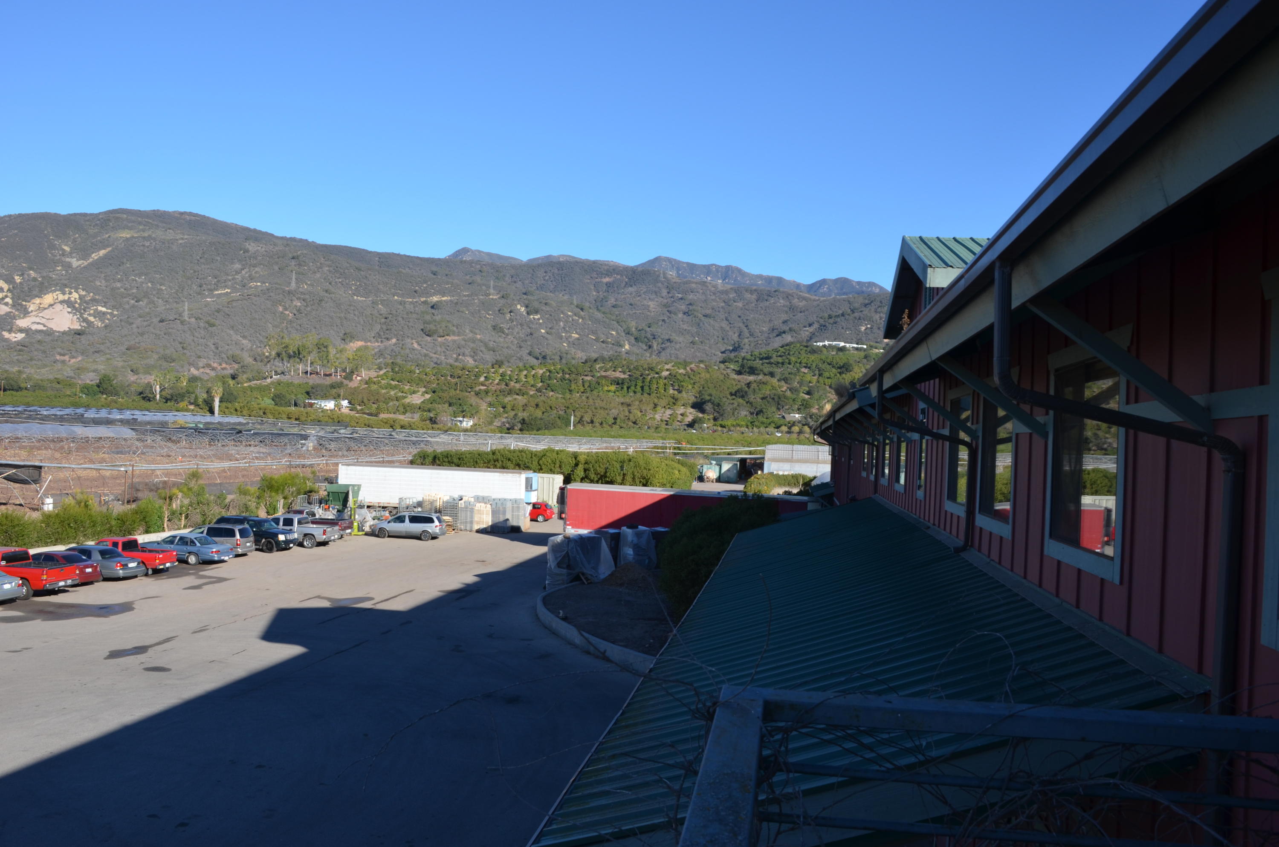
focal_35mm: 27
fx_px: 957
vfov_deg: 47.7
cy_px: 424
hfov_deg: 67.5
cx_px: 640
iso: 180
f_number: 8
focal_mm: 18
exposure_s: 1/250
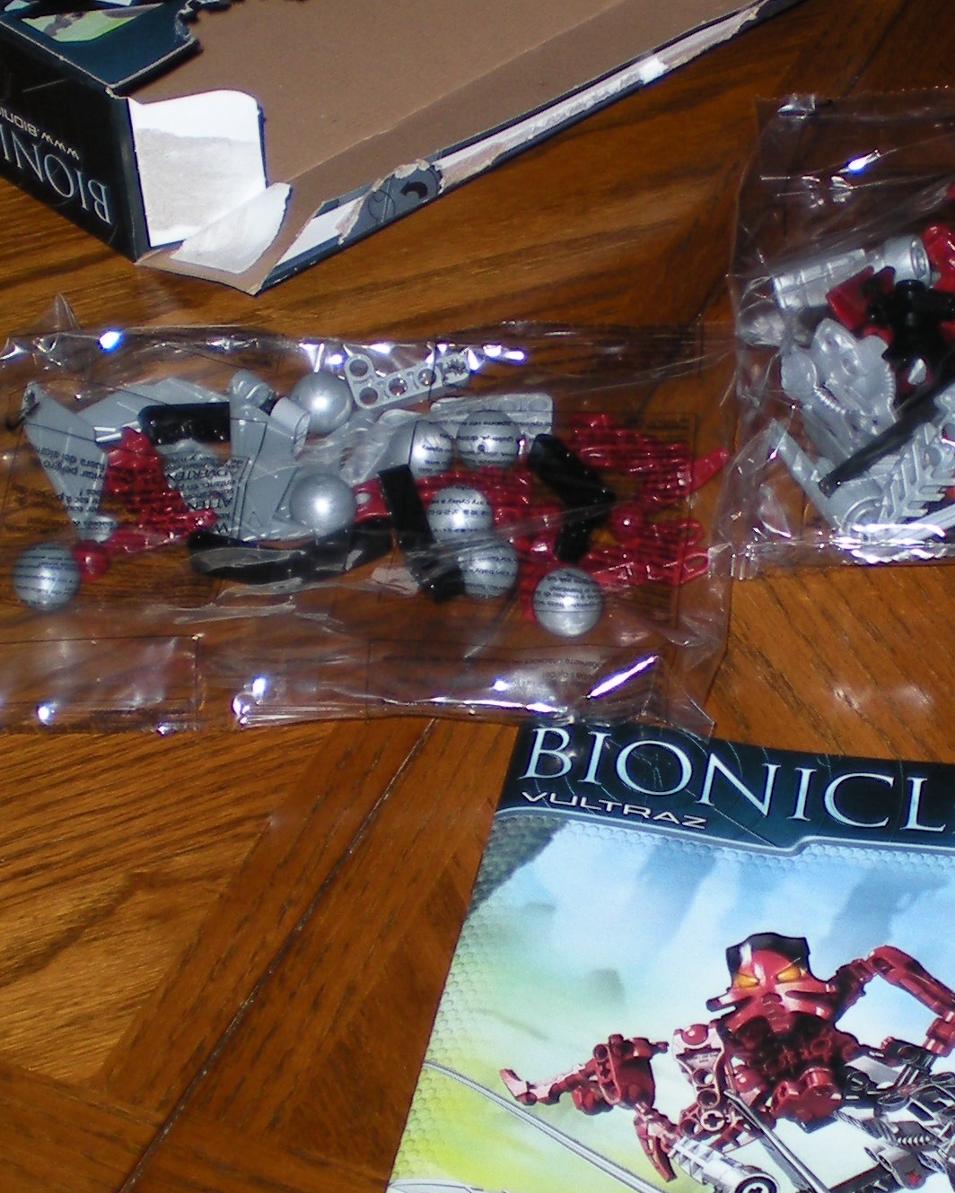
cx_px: 603
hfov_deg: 16.9
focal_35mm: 91
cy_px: 295
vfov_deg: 20.9
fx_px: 3215
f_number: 3.1
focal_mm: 6.3
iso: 64
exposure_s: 1/60
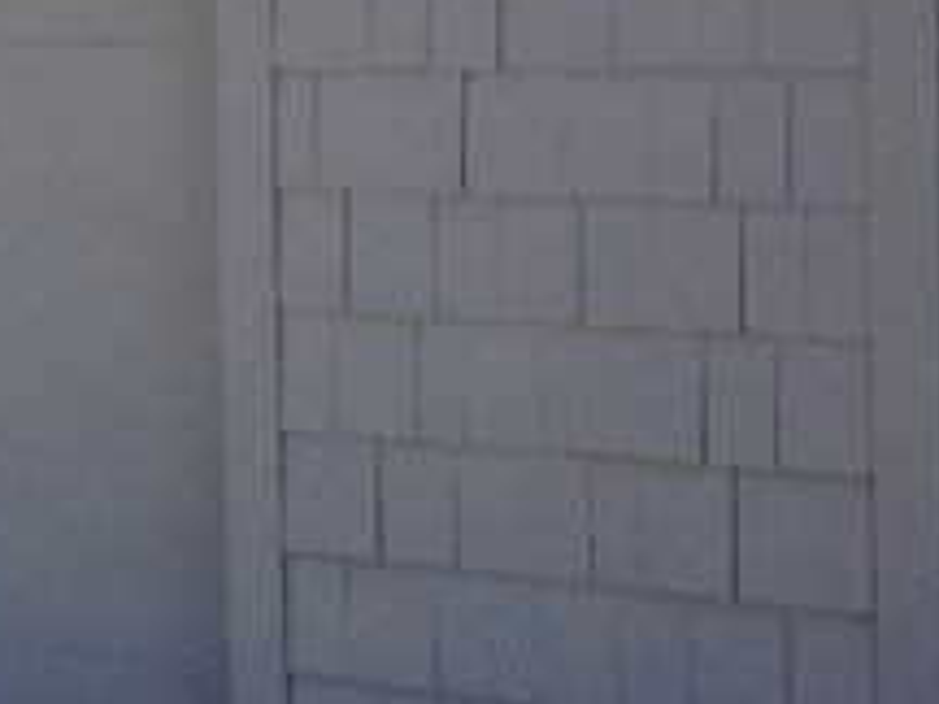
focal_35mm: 98
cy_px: 13
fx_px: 2658
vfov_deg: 14.9
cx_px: -270
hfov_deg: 18.7
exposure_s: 1/903
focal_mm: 4.12
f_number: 2.4
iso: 50
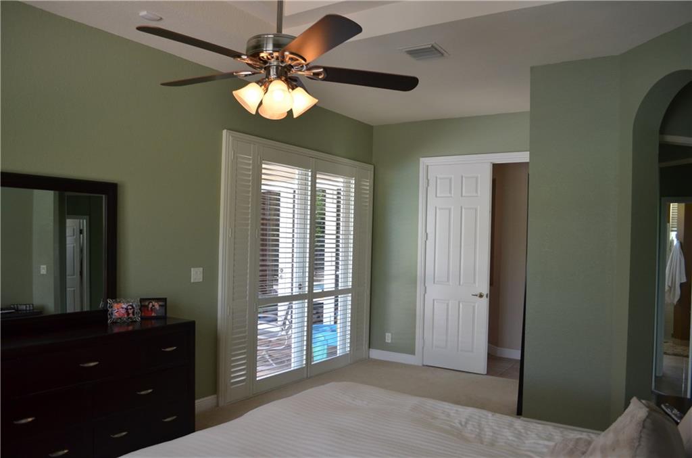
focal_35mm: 27
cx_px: 346
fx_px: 518
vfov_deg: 47.7
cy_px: 229
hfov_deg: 67.5
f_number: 4
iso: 560
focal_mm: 18
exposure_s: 1/60
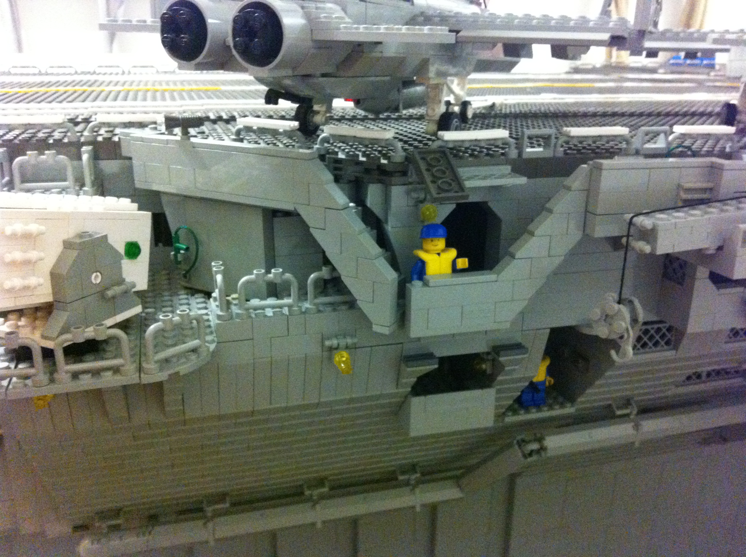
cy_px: 278
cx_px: 373
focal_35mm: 35
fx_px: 753
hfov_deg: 52.7
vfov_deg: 40.6
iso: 800
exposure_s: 1/17
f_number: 2.8
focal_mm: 3.85
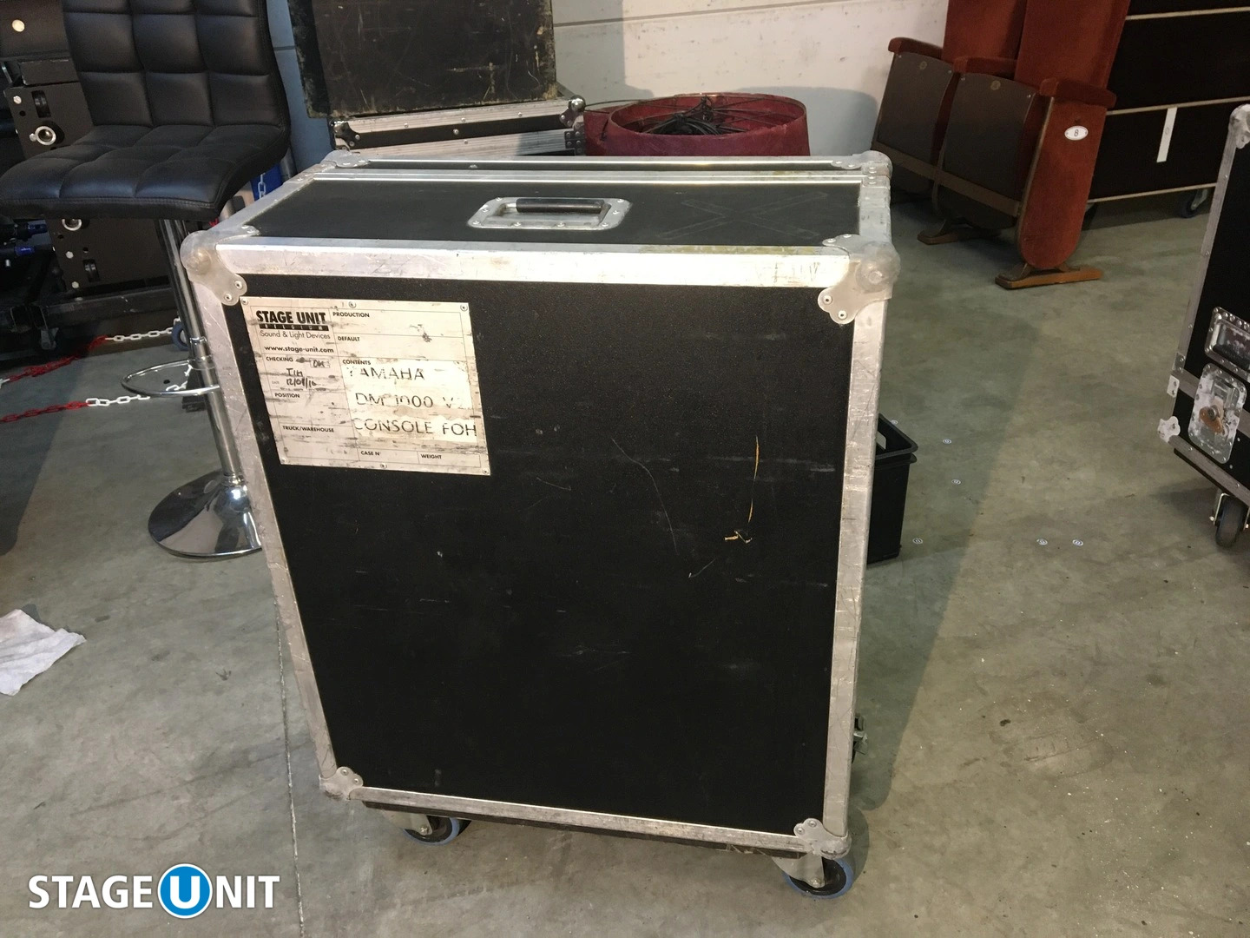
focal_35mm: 29
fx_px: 1047
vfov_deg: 48.2
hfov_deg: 61.7
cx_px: 625
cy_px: 469
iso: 200
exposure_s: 1/33
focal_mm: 4.15
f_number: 2.2
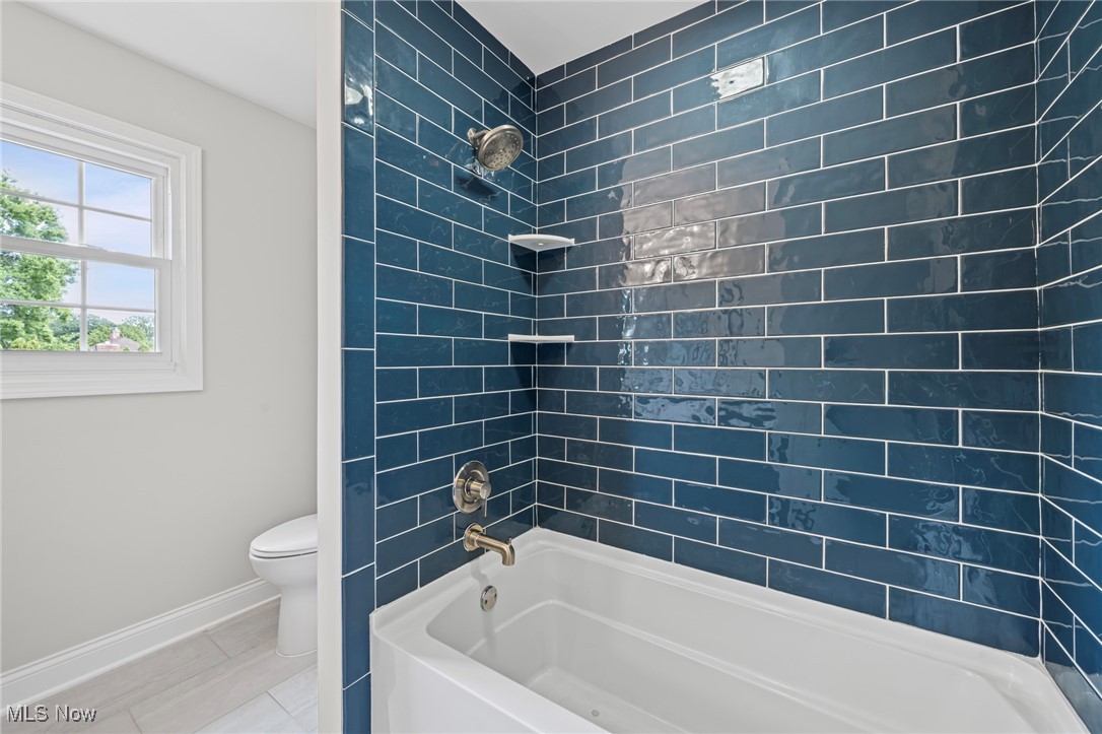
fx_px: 428
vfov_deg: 81.2
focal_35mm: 14
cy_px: 367
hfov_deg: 104.3
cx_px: 551
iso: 250
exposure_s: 1
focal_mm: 14
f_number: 9
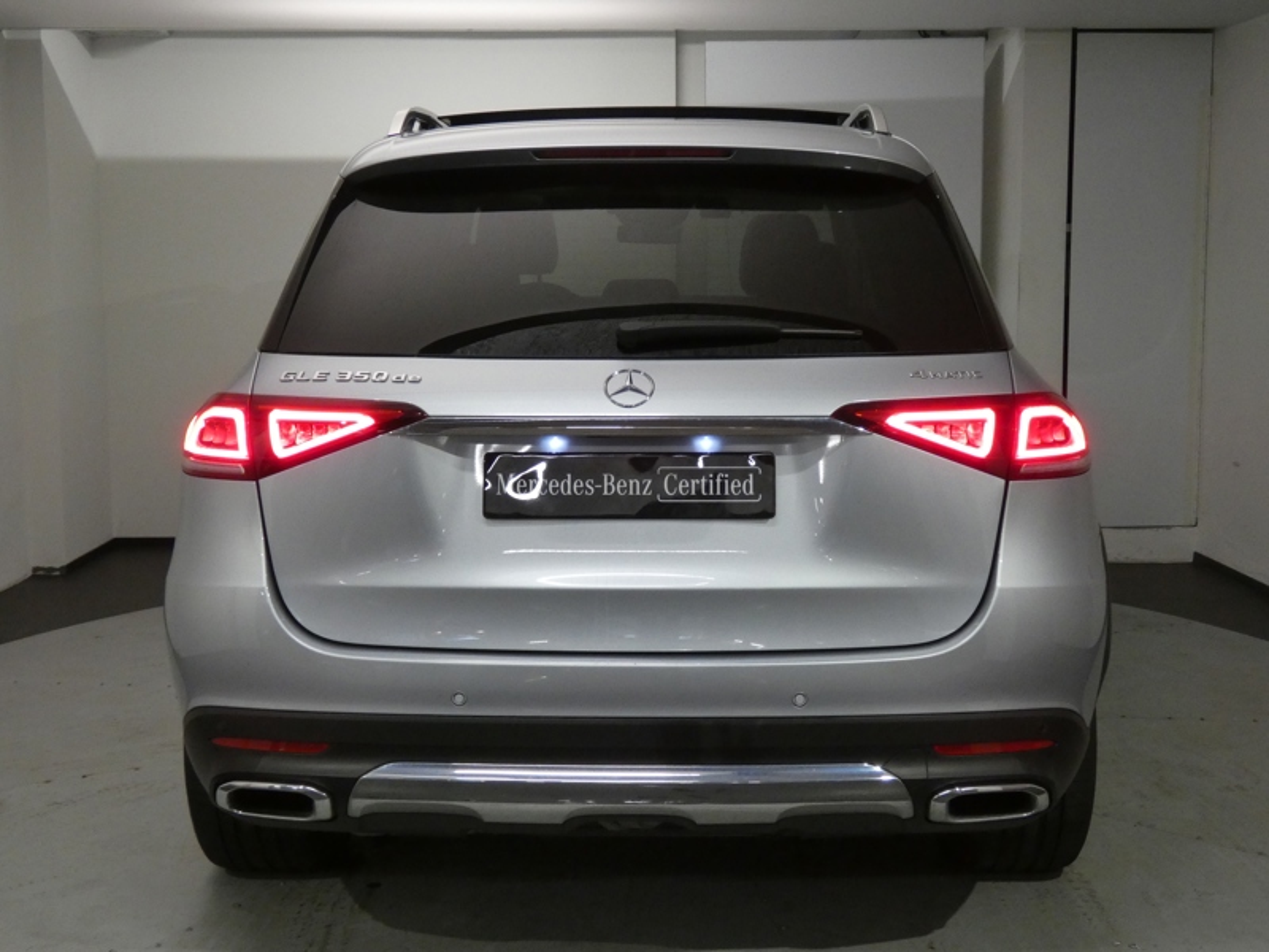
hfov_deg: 41.2
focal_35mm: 46
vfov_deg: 31.5
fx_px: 1686
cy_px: 476
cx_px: 634
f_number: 3.8
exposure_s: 1/80
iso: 500
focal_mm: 8.2
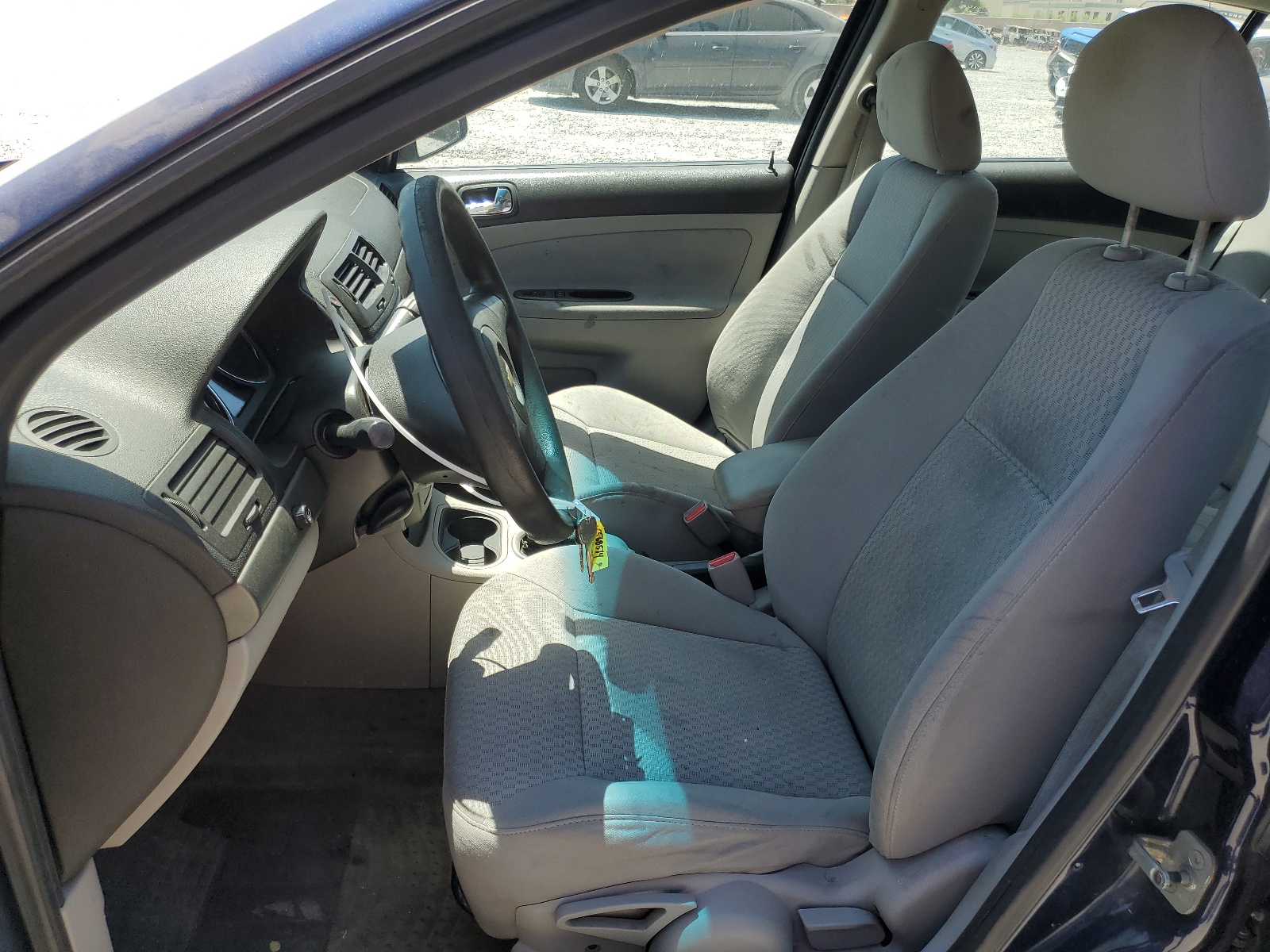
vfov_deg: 53.1
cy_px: 476
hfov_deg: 67.3
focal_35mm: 26
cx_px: 635
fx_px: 954
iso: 50
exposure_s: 1/1111
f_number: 1.5
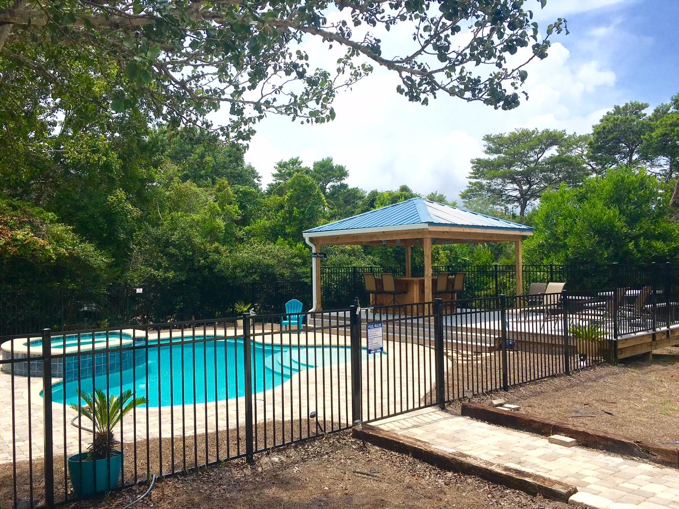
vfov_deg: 48.2
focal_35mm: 29
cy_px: 254
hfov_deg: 61.7
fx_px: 569
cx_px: 340
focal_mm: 4.15
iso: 25
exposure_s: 1/2959
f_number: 2.2
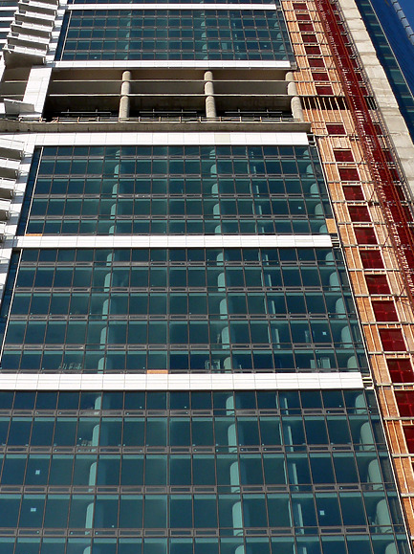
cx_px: 161
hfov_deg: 26.0
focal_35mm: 56
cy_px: 216
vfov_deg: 34.2
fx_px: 895
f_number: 4.6
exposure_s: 1/500
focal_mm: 6
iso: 80
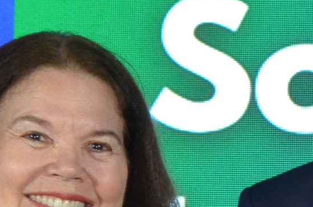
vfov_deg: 2.9
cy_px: 407
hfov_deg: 4.4
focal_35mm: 464
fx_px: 4025
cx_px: 611
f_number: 8
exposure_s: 1/60
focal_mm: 46
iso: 1250
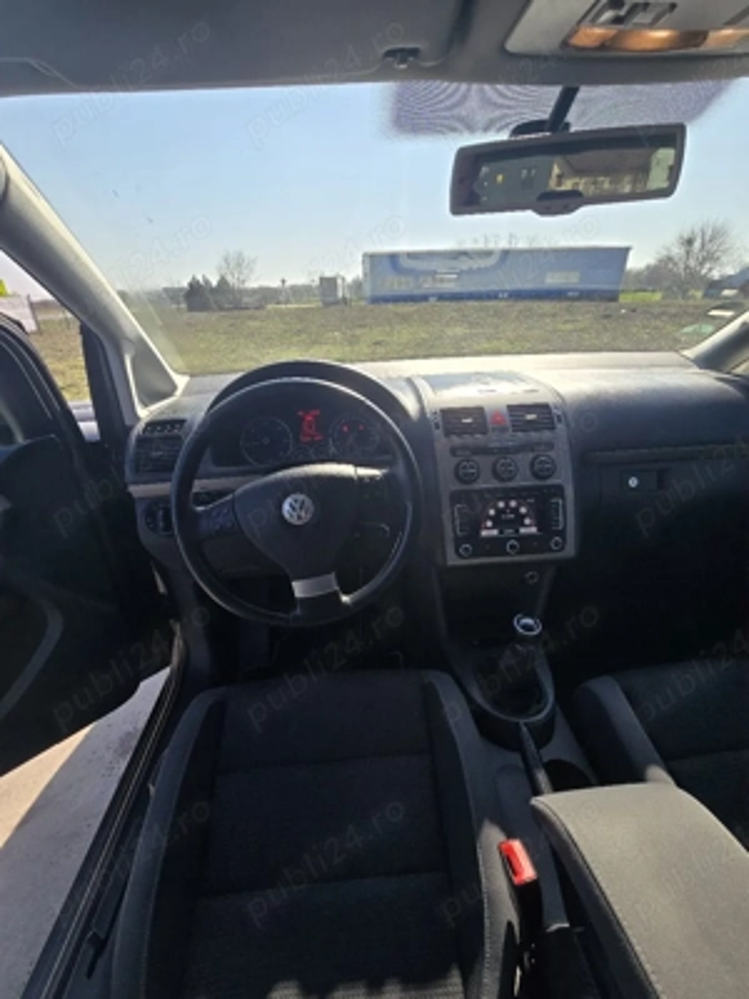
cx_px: 374
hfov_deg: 89.9
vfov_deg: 106.2
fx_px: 375
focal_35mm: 13
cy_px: 500
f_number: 2.2
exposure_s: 1/1111
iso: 50
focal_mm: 2.2
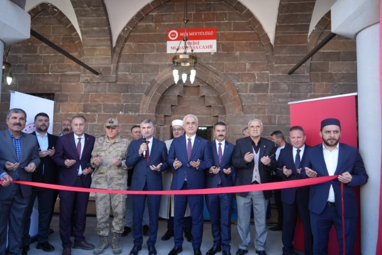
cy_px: 128
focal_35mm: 24
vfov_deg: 53.1
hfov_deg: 73.7
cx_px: 191
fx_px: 255
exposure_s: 1/160
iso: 200
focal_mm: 24
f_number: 4
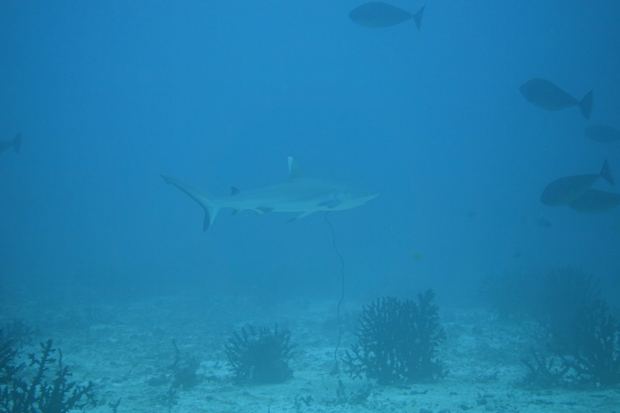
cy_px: 206
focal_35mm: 69
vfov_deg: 19.7
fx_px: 1189
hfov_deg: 29.2
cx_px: 310
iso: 125
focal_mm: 25.46
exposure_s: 1/80
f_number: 3.5
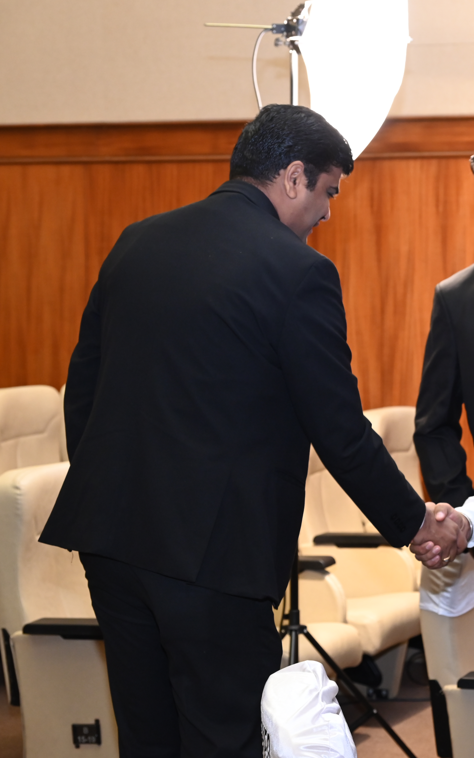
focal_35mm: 83
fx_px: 1716
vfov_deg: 24.9
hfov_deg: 15.3
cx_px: 537
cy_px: 378
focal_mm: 54
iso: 1600
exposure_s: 1/125
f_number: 5
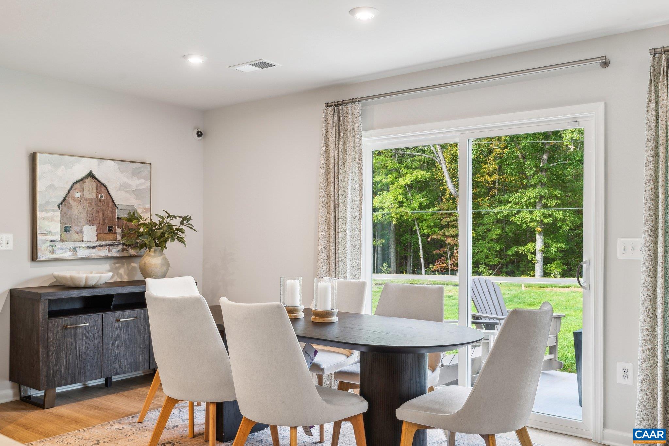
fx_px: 595
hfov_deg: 58.7
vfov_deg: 41.1
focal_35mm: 32
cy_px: 223
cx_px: 334
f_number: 7.1
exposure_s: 1/8
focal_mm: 32
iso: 100
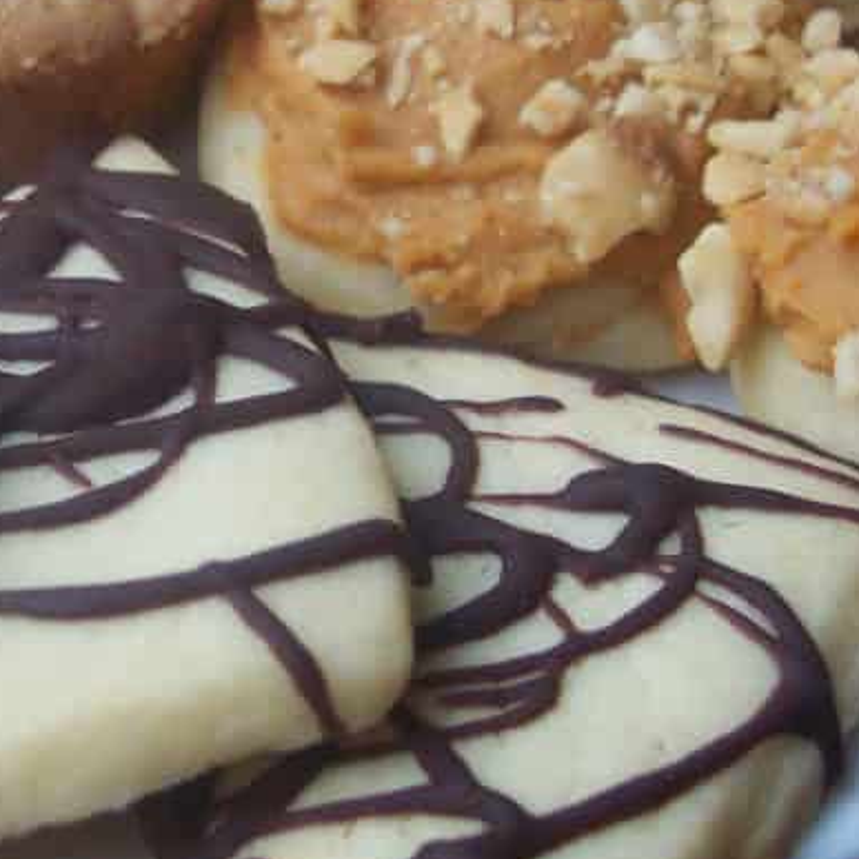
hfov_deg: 16.6
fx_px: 2920
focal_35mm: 104
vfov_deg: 16.6
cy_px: 150
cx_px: 215
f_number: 2.91
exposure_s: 1/62
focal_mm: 8
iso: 130
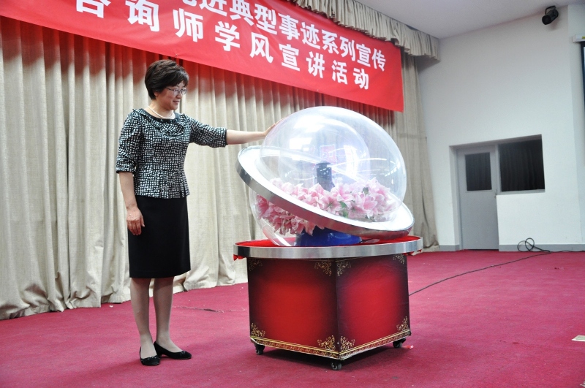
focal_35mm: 36
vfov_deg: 36.8
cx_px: 292
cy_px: 194
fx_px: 584
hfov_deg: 53.2
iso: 1000
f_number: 3.8
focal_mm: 24
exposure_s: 1/20
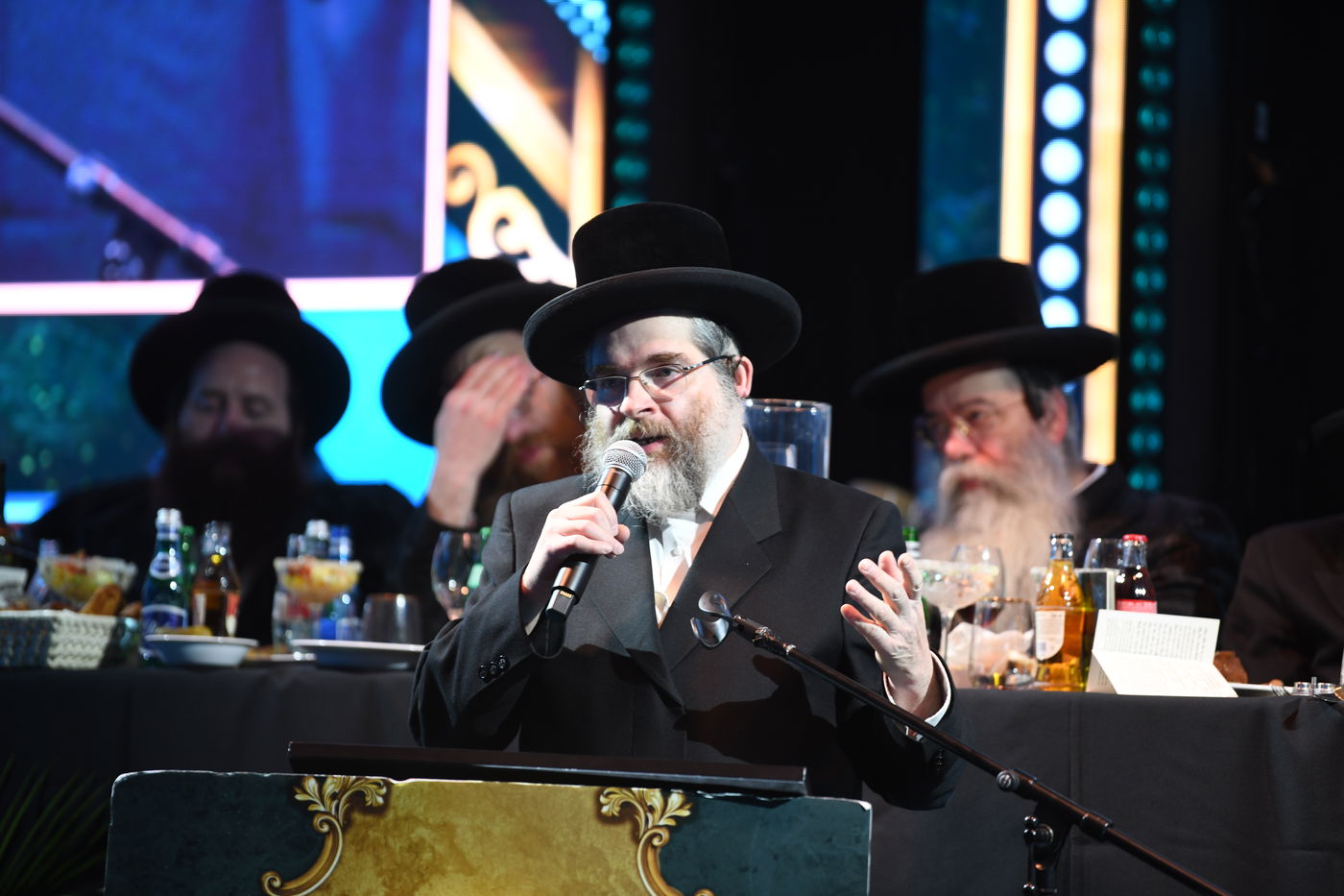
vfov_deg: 7.4
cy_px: 448
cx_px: 672
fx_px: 6905
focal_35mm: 185
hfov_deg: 11.1
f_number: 2.8
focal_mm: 185
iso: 800
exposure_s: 1/100
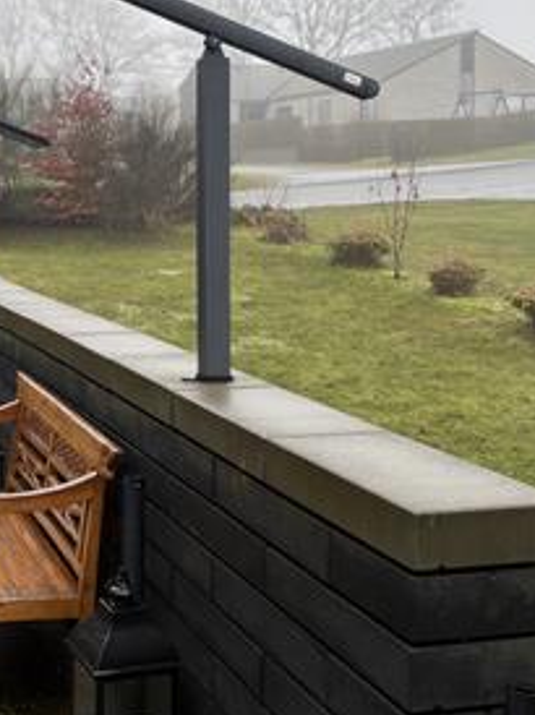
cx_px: 60
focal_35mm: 57
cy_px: 277
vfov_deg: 33.7
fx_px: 1176
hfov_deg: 24.9
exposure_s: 1/121
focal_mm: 5.96
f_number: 1.6
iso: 64
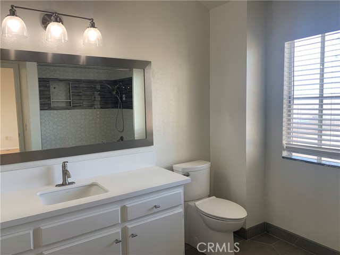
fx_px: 255
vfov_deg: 53.1
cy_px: 128
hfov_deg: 67.3
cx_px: 170
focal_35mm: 26
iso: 64
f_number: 1.8
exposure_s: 1/120
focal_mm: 4.25
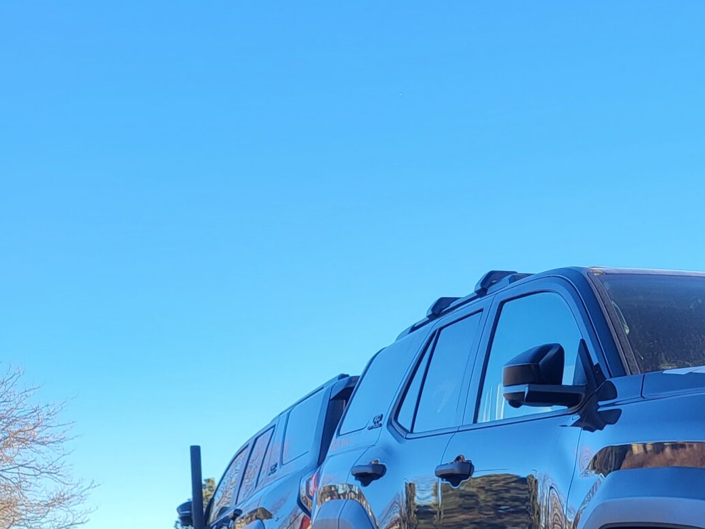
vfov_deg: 21.8
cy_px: 572
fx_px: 1303
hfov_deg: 26.7
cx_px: 858
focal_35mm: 64
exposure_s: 1/499
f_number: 1.8
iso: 40
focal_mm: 5.4
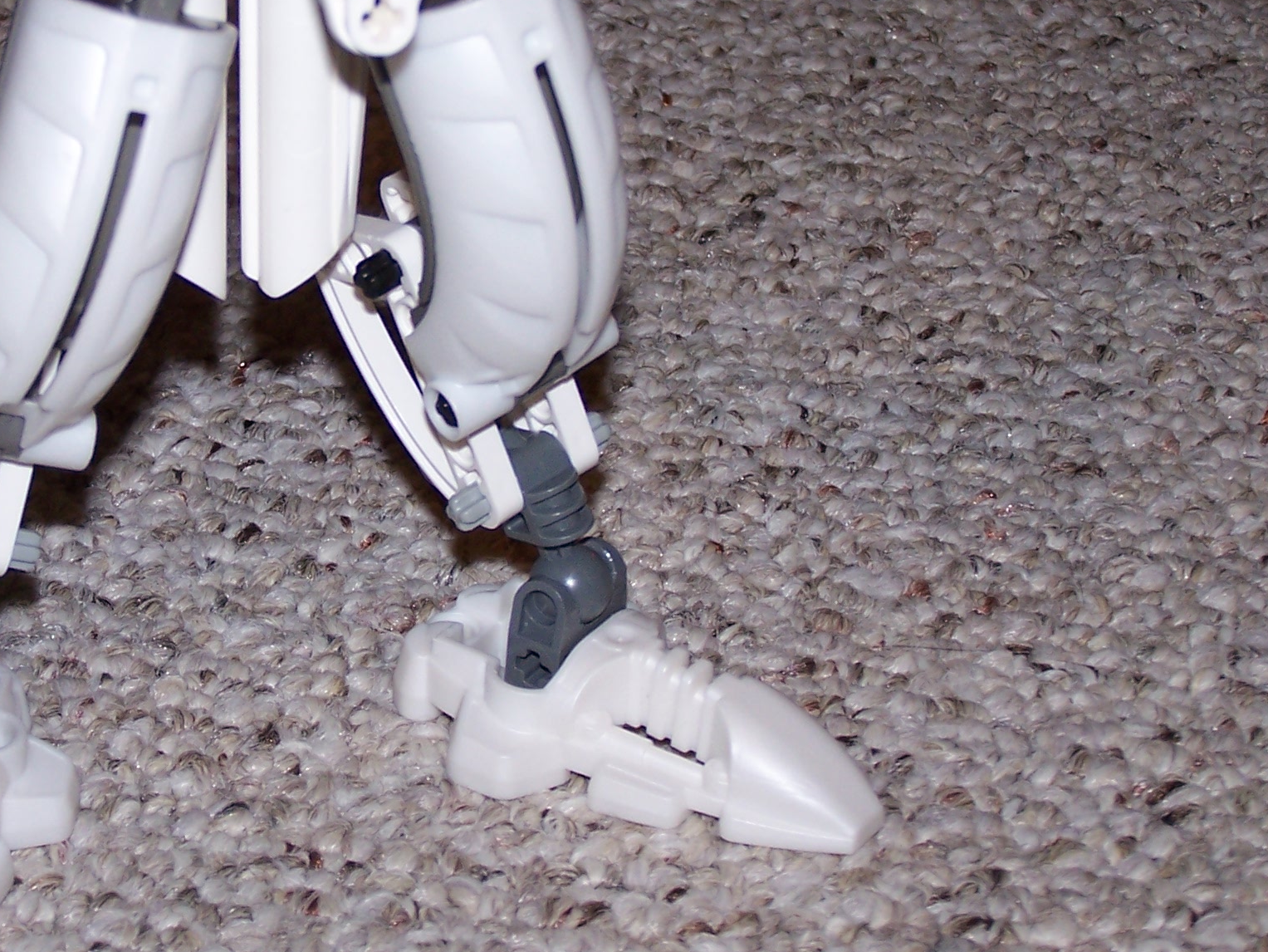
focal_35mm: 113
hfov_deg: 17.4
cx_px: 407
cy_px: 378
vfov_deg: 13.1
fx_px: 4140
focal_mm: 11.1
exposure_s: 1/60
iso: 80
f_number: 3.2
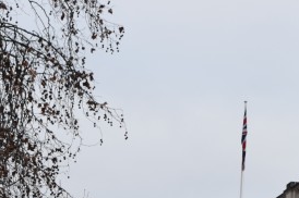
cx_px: 359
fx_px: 2140
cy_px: 352
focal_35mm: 258
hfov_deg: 7.9
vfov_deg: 5.2
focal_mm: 46
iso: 400
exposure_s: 1/250
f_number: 8
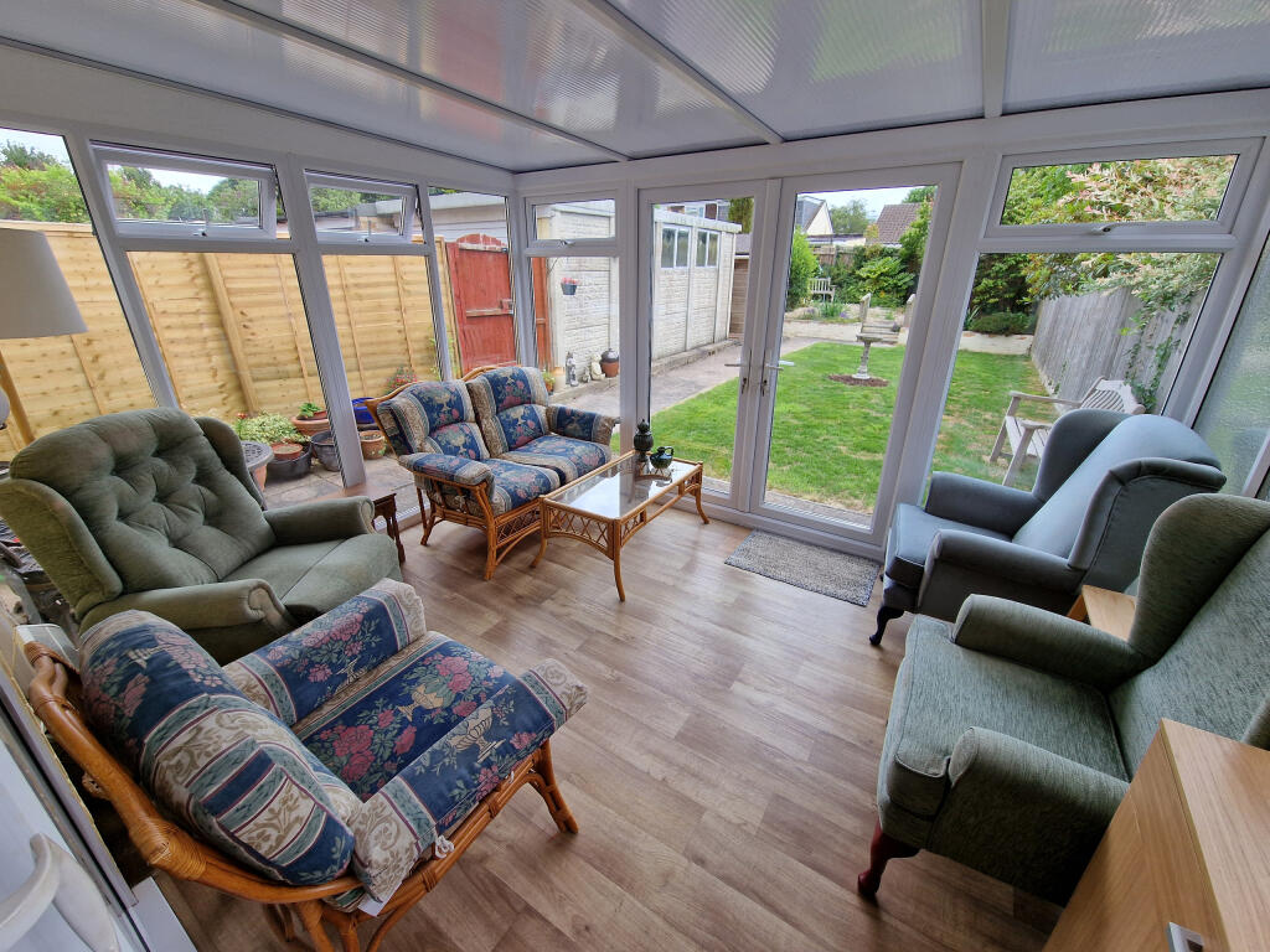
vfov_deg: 89.9
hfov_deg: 106.2
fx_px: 477
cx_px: 635
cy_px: 476
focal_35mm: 13
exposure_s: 1/204
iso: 50
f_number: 2.2
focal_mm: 2.2
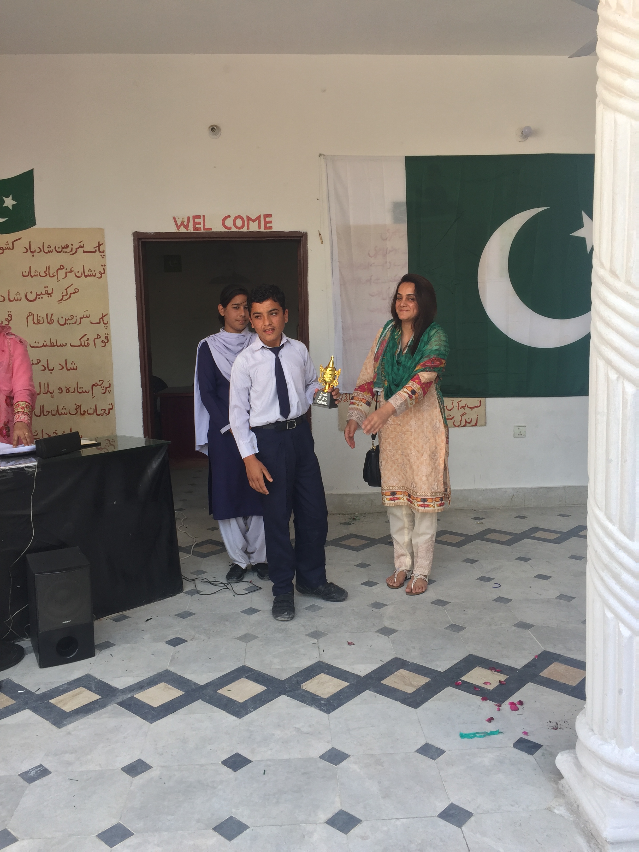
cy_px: 426
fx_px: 714
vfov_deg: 61.7
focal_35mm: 29
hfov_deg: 48.2
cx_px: 320
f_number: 2.2
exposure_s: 1/151
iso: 32
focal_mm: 4.15
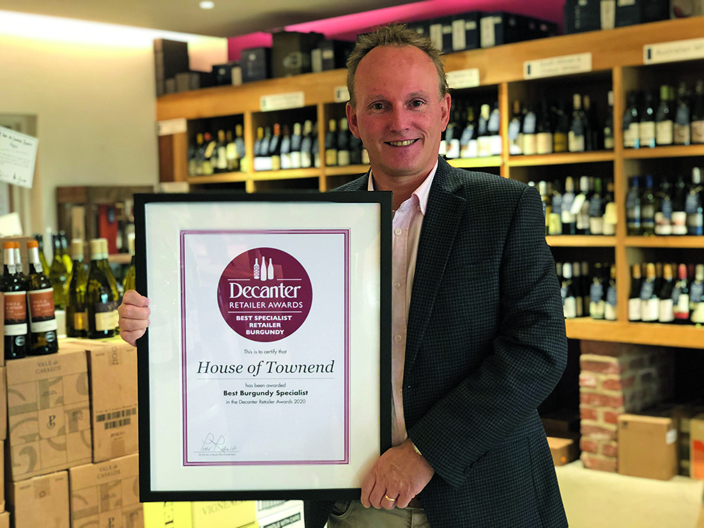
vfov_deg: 28.0
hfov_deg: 36.8
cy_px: 264
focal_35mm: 52
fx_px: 1058
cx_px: 352
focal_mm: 6
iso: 160
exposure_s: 1/20
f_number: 2.4
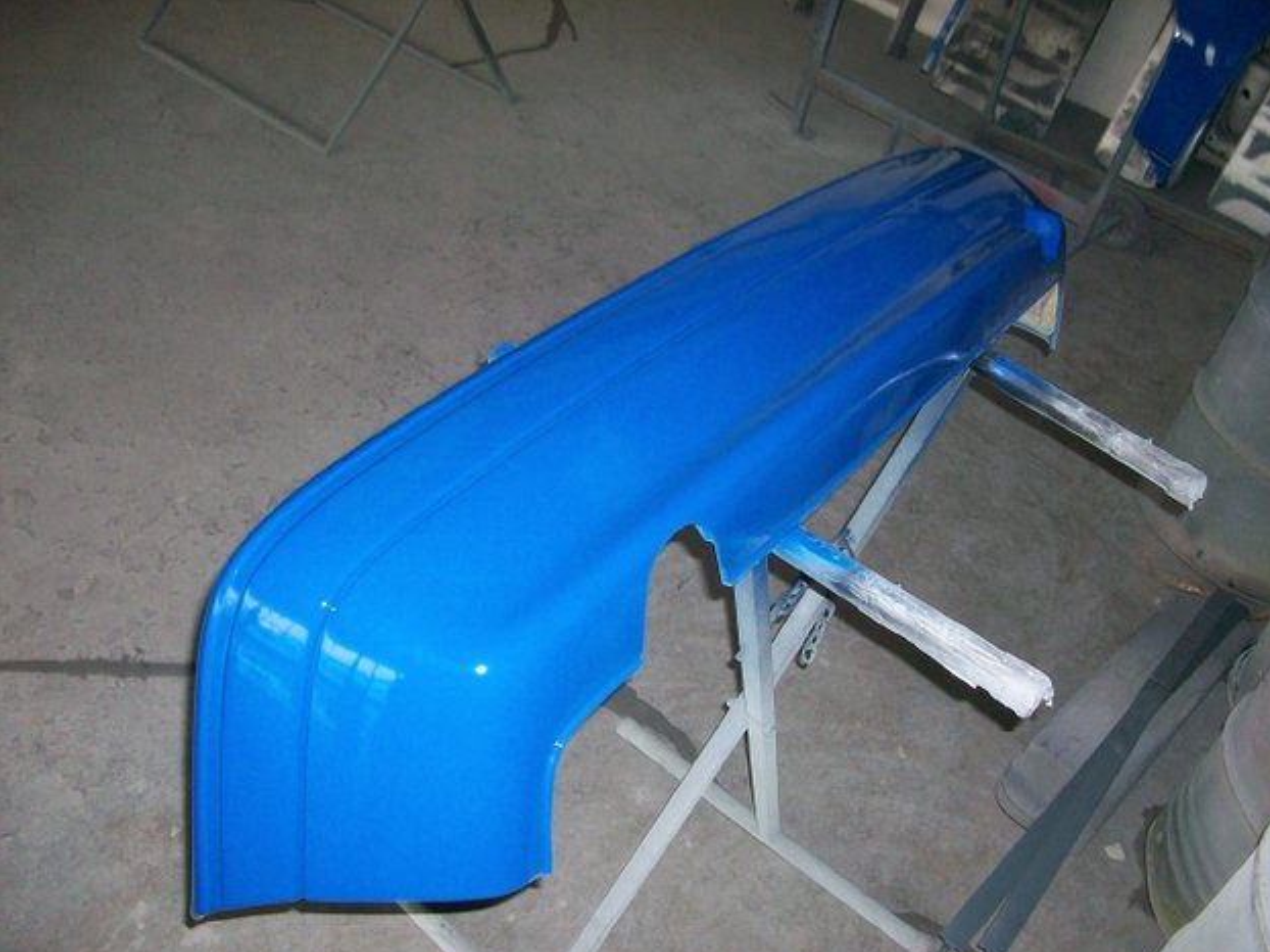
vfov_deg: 40.7
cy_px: 488
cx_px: 651
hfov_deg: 52.6
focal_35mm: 35
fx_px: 1284
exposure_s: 1/60
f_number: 2.8
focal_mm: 5.7
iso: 160
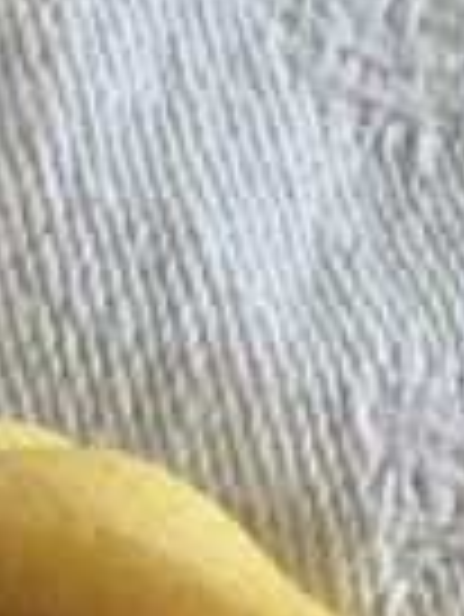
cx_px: -266
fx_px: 2409
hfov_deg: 10.6
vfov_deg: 12.3
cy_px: 1349
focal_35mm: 135
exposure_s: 1/33
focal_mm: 4.15
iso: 320
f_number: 2.2
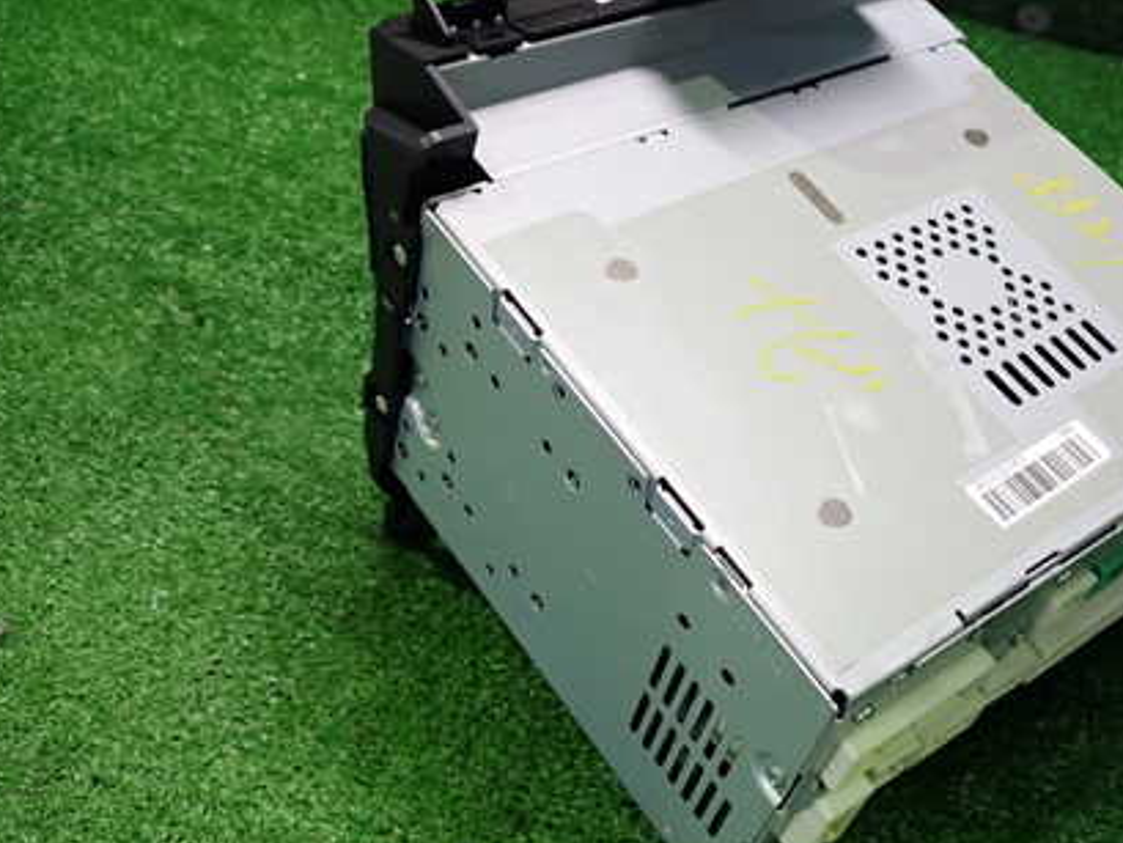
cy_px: 417
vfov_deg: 32.9
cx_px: 783
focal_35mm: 44
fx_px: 1428
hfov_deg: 42.1
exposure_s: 1/30
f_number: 2.3
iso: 250
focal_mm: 5.4
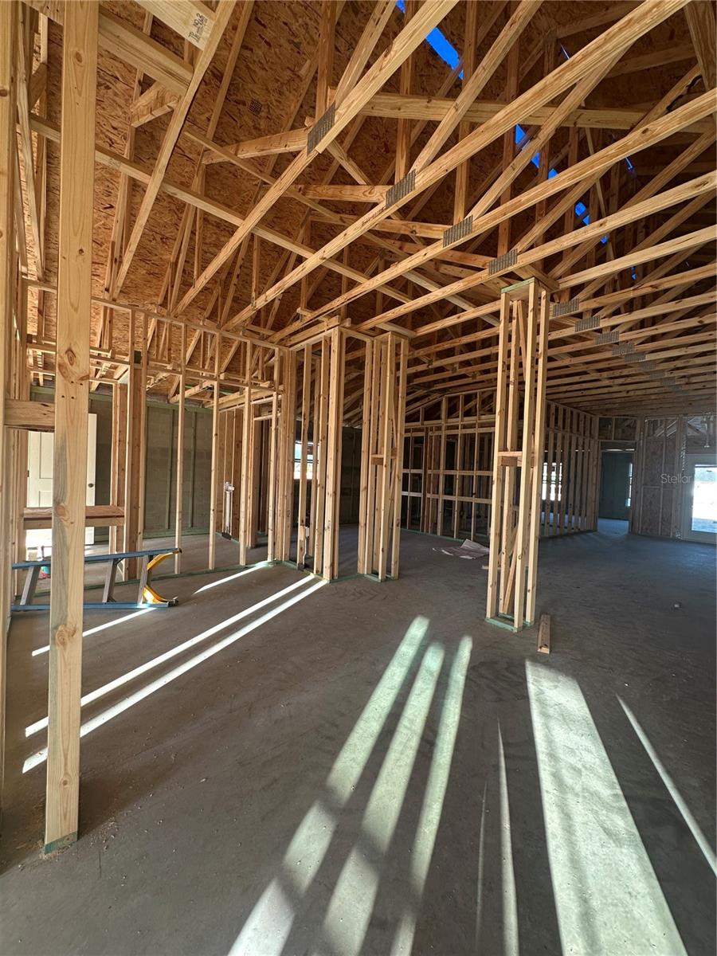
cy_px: 478
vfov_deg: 102.1
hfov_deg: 85.7
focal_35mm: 14
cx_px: 358
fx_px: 387
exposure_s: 1/99
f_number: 2.2
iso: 80
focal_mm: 2.22
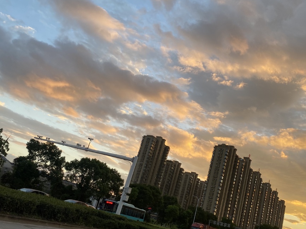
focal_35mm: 36
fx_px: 318
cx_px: 190
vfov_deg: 39.5
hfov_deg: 50.9
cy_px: 134
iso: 32
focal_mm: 4.25
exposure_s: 1/275
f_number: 1.8
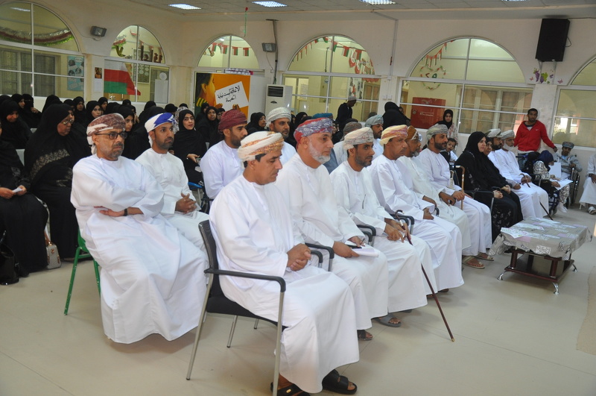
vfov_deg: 41.6
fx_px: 521
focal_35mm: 32
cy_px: 198
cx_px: 298
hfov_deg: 59.6
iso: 800
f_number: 3.8
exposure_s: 1/60
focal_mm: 21
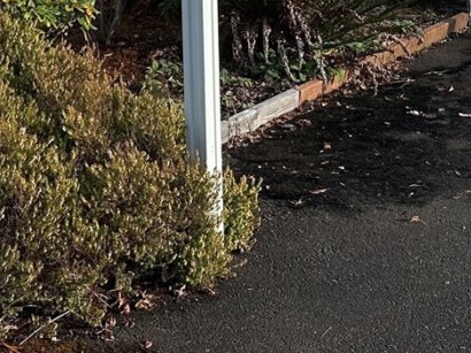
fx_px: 1115
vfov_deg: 16.6
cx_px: 113
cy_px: -153
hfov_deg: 23.6
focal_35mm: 82
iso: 80
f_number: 1.78
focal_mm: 6.86
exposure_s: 1/2203
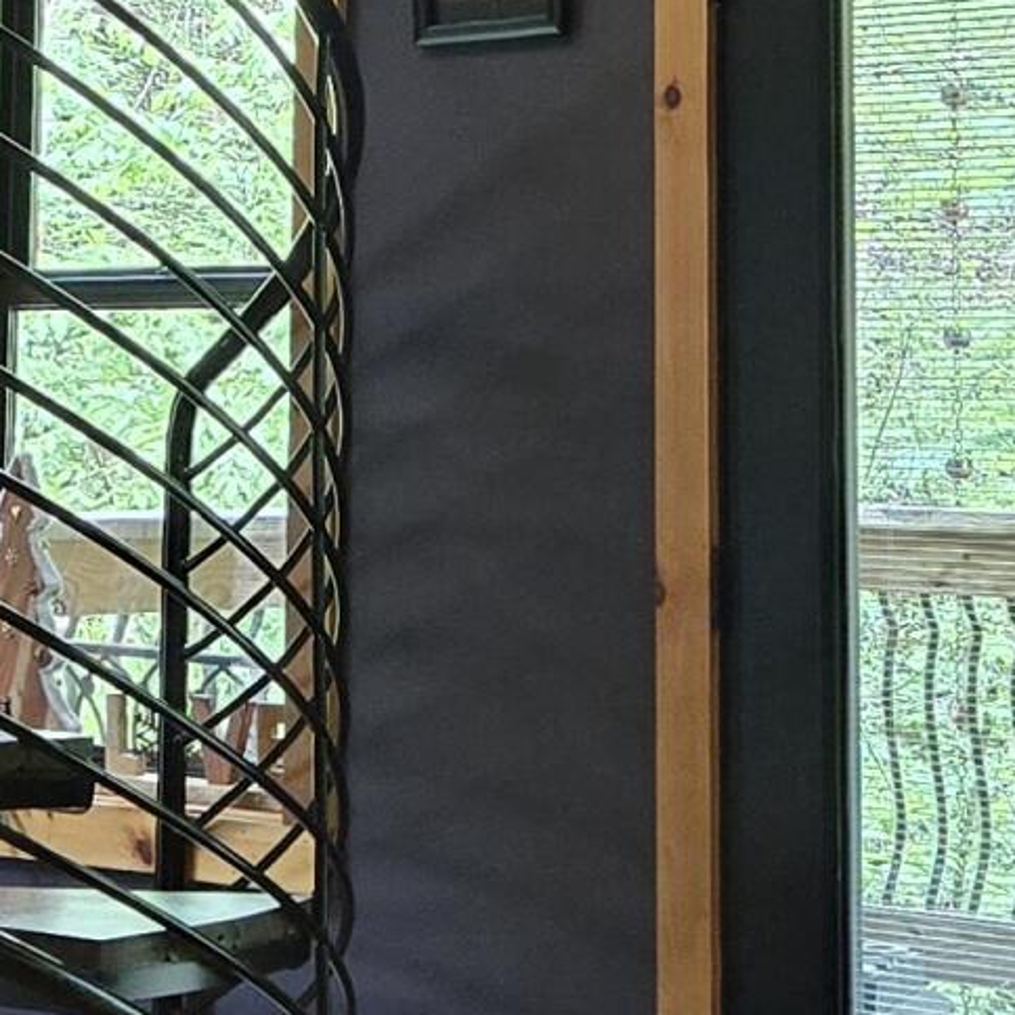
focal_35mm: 126
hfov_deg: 13.8
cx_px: 478
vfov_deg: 13.6
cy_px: -99
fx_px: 4180
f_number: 1.8
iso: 800
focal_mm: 5.4
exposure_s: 1/120
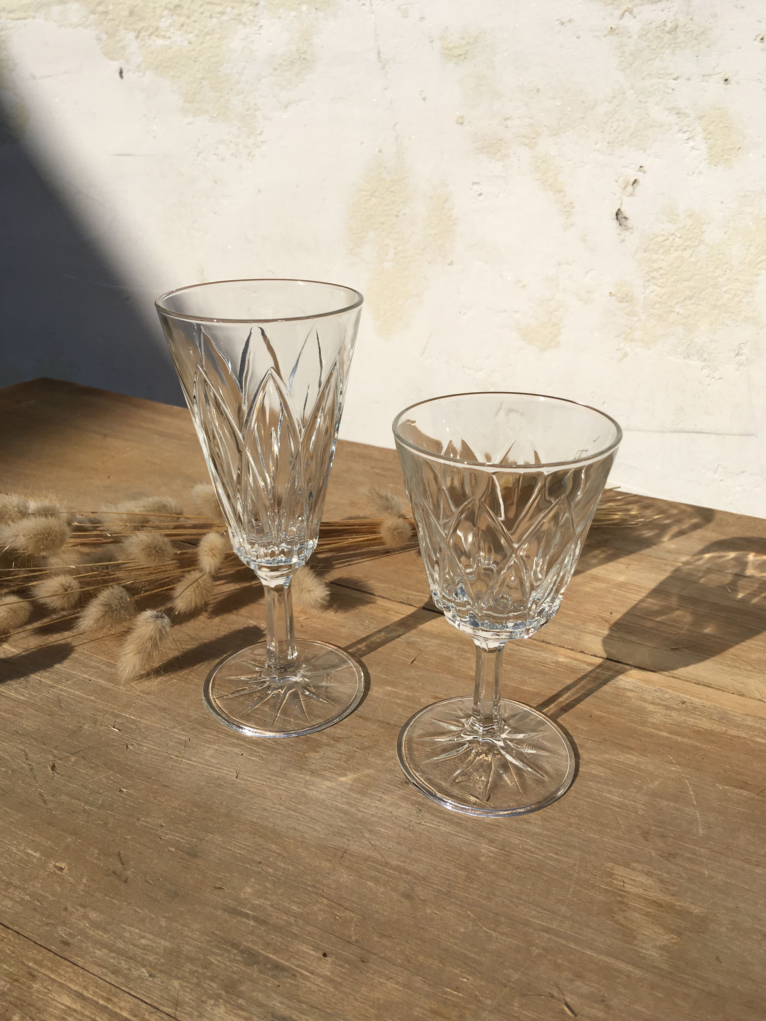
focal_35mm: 29
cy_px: 510
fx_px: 856
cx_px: 383
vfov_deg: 61.7
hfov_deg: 48.2
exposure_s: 1/3846
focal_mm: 4.15
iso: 25
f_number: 2.2
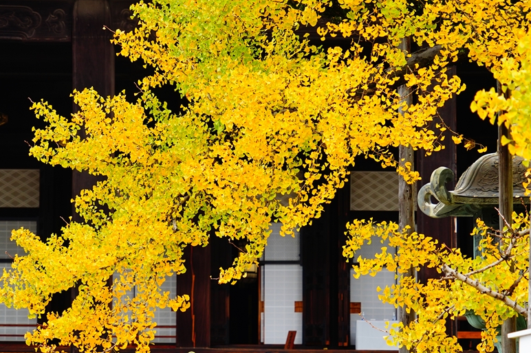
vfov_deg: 9.6
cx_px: 261
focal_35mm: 143
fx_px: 2108
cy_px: 178
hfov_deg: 14.4
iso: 320
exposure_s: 1/160
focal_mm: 92
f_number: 5.6
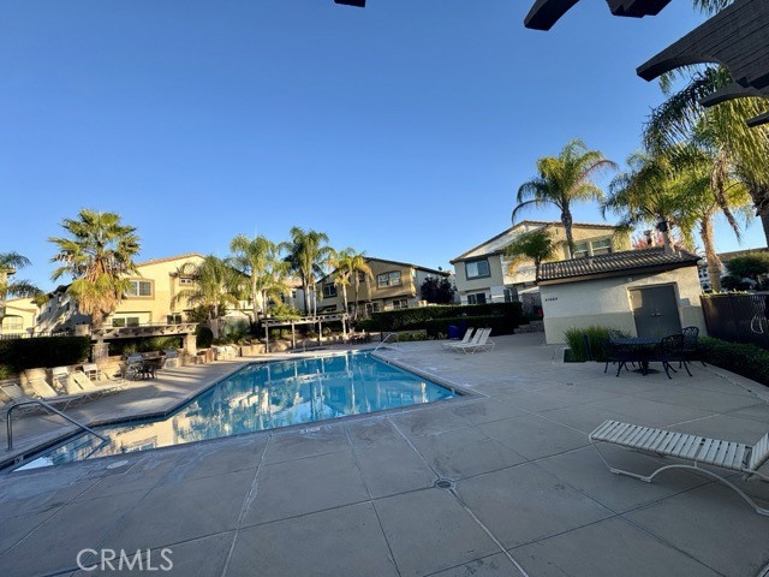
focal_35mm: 14
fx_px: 311
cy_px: 288
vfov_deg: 85.7
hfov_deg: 102.1
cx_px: 384
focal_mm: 2.22
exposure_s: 1/620
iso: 40
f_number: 2.2
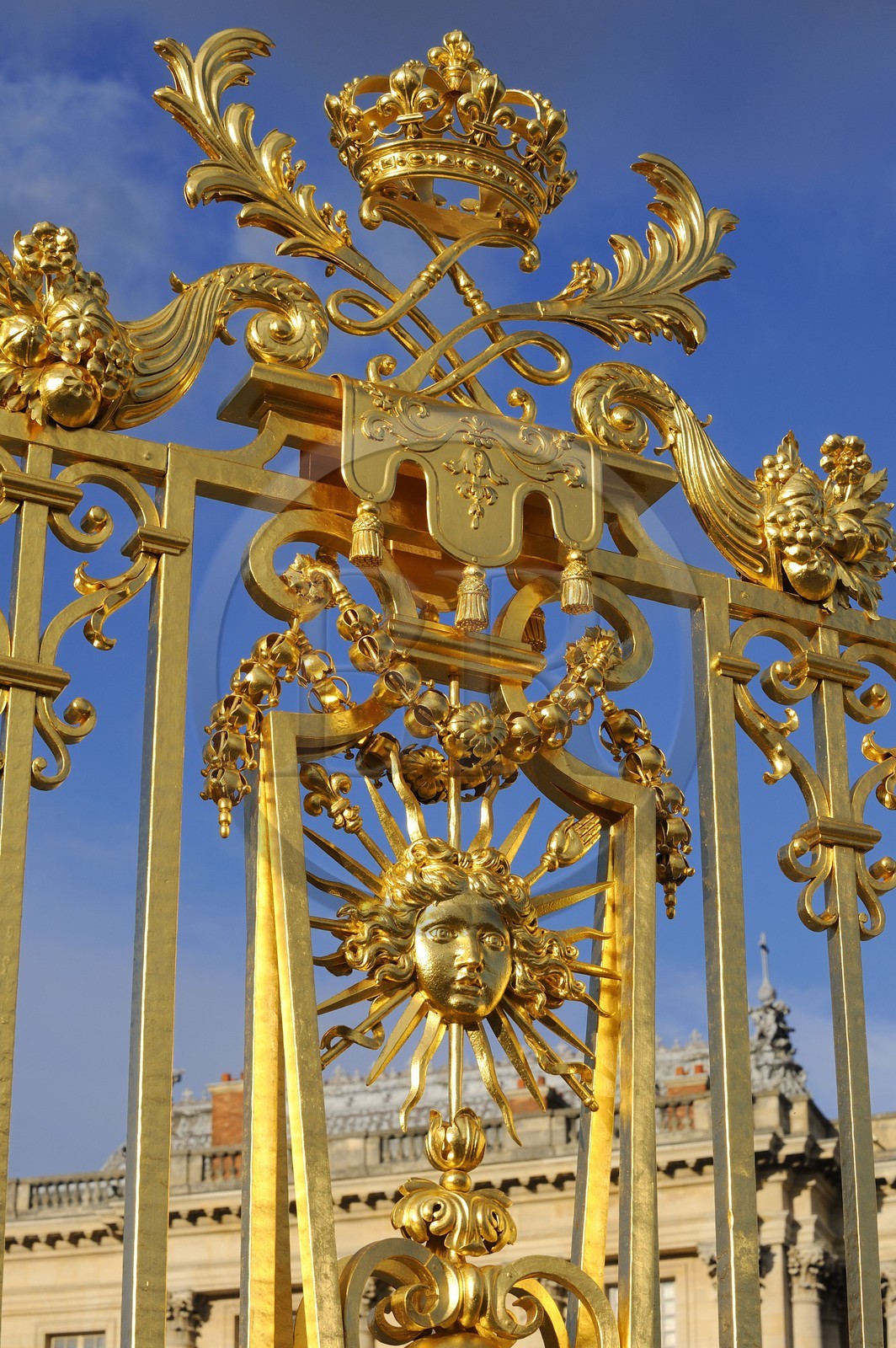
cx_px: 448
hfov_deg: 19.4
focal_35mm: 70
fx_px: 2618
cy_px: 674
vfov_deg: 28.9
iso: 200
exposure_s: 1/320
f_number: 11
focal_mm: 70
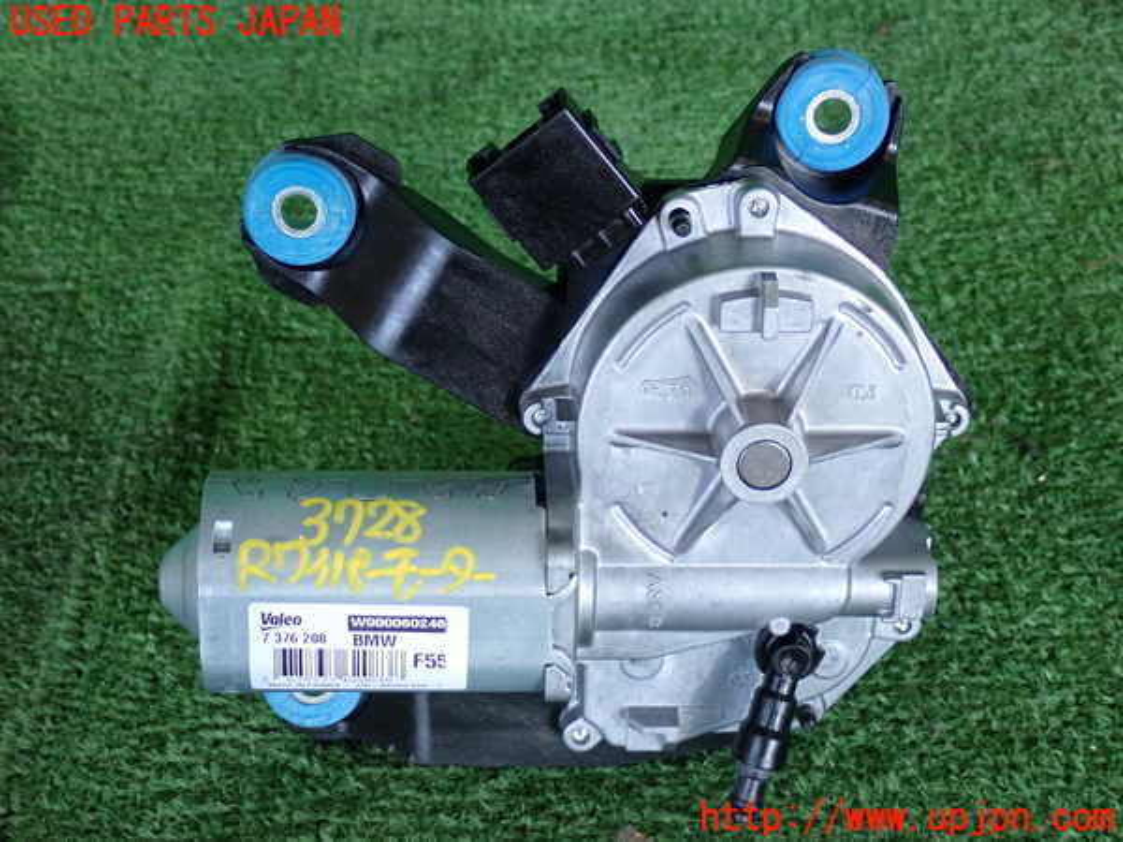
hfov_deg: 29.0
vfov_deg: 21.9
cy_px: 421
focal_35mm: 67
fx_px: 2174
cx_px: 562
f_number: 3.8
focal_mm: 11.88
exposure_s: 1/125
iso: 320
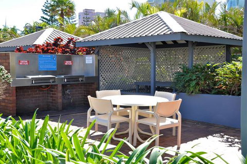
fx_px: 298
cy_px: 82
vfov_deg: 30.8
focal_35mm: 44
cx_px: 124
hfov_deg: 45.0
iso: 200
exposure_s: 1/60
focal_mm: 29
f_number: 11
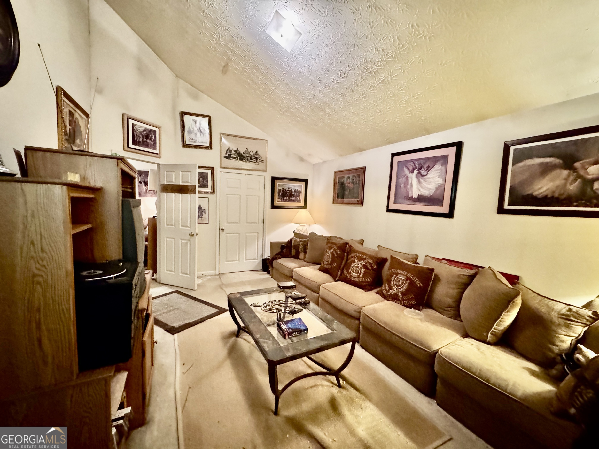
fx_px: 242
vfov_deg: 85.7
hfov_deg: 102.1
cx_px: 300
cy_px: 224
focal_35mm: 14
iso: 1250
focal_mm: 2.22
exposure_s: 1/40
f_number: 2.2
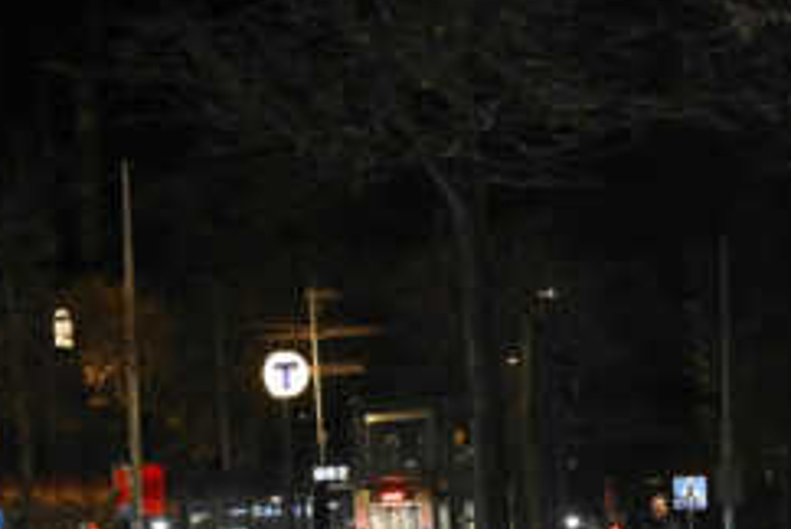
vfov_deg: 10.2
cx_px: -16
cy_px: 501
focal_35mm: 134
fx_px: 2948
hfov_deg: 15.0
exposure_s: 1/100
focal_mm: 48
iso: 6400
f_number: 2.8
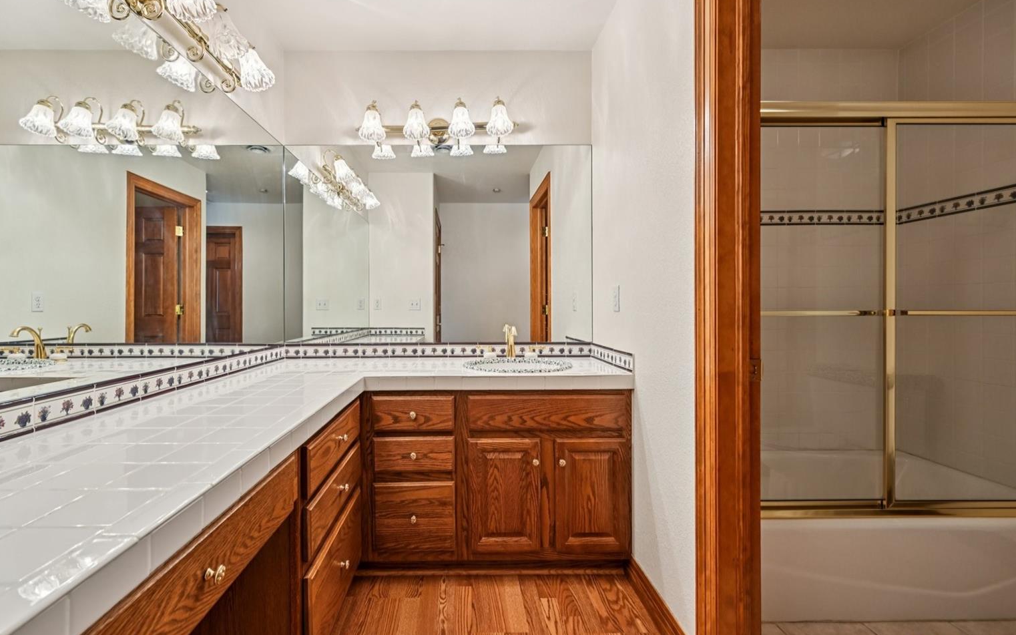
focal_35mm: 15
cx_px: 487
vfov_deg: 74.7
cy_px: 304
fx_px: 415
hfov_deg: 101.4
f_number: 8
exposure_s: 1/15
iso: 180
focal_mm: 14
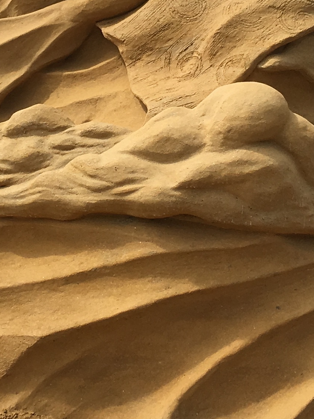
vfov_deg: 18.7
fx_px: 1246
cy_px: 23
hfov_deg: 14.3
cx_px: 99
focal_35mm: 103
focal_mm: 4.15
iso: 25
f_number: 2.2
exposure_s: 1/1832
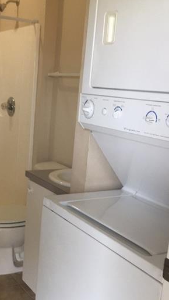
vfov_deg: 43.5
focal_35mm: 47
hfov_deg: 25.0
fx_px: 375
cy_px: 181
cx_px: 34
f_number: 2.2
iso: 80
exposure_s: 1/30
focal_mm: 4.15
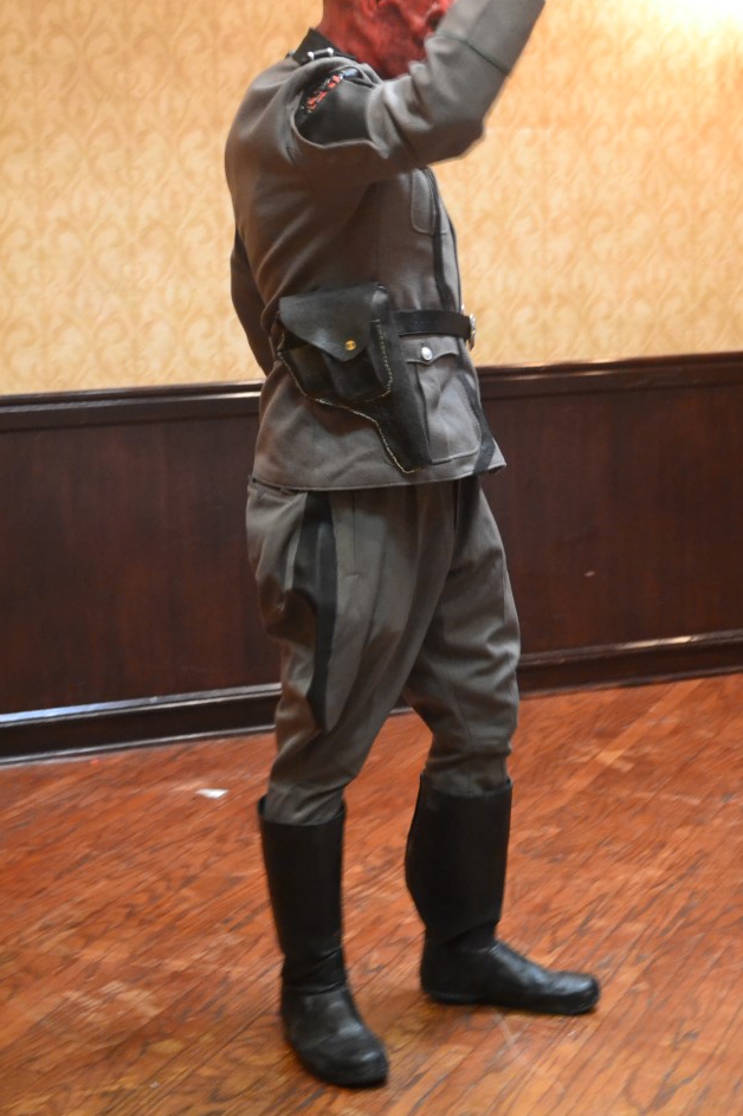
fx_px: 2385
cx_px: 428
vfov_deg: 26.3
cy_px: 463
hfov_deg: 17.7
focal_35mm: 77
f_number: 5.3
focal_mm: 42
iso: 3200
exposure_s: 1/10
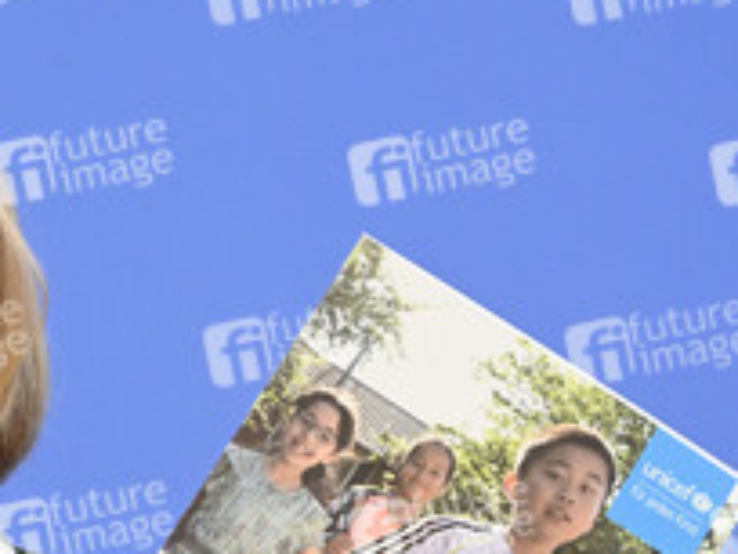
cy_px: 435
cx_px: -16
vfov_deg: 6.3
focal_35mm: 234
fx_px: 4989
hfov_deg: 8.4
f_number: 6.3
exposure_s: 1/320
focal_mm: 110
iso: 4000
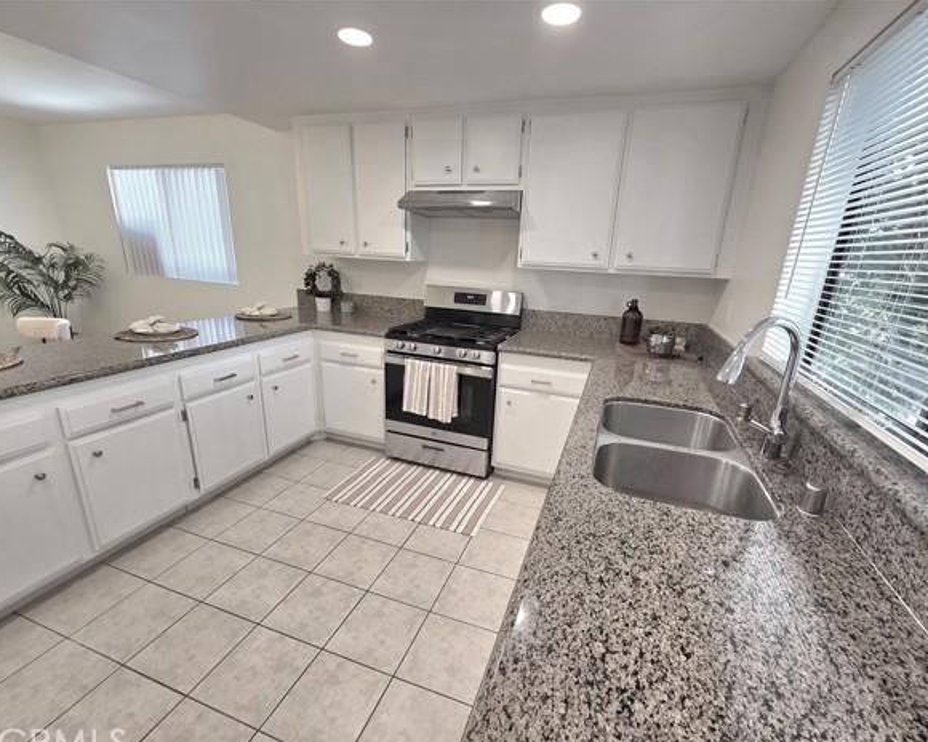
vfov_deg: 88.0
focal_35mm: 14
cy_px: 382
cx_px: 480
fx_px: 385
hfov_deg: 100.7
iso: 160
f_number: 2.2
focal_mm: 2.2
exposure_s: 1/120
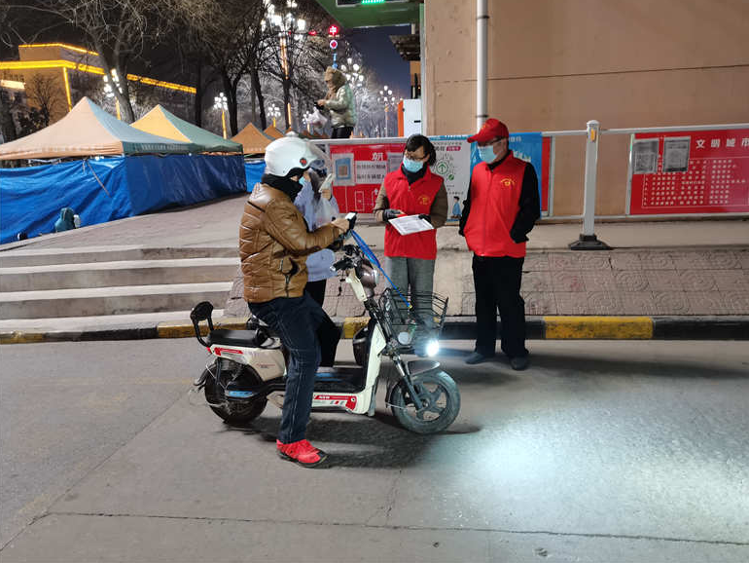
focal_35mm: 27
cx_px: 384
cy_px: 272
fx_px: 584
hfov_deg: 65.3
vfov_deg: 51.4
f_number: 1.8
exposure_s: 1/20
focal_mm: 5.58
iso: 800
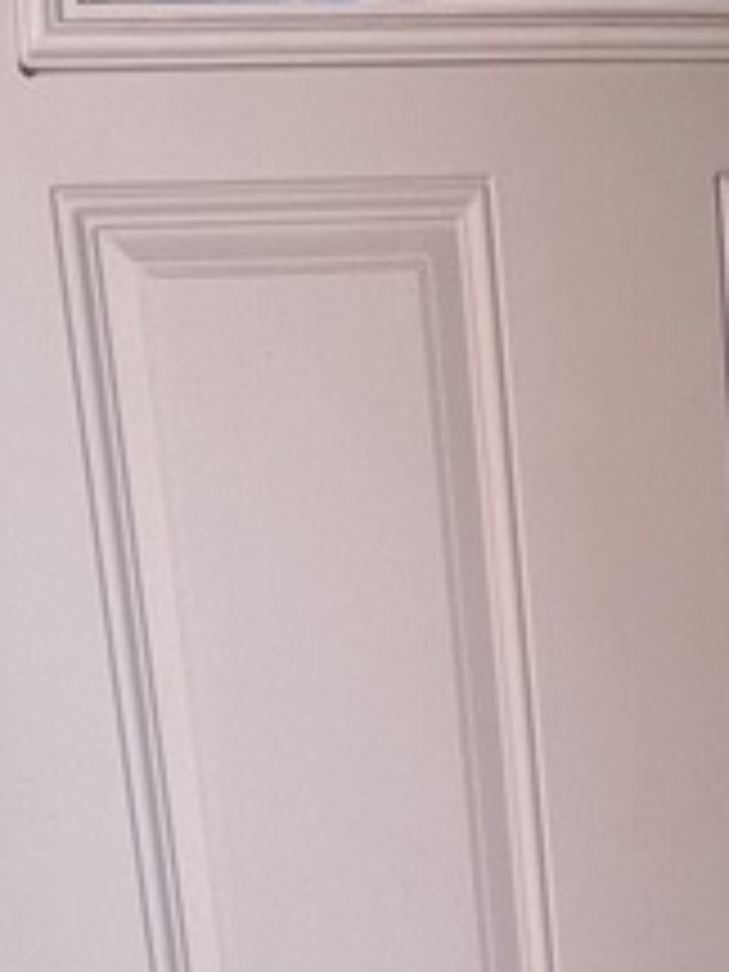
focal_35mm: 65
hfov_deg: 22.3
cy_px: 1233
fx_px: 1825
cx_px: 585
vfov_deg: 25.9
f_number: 1.8
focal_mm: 1.57
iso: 32
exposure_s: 1/362
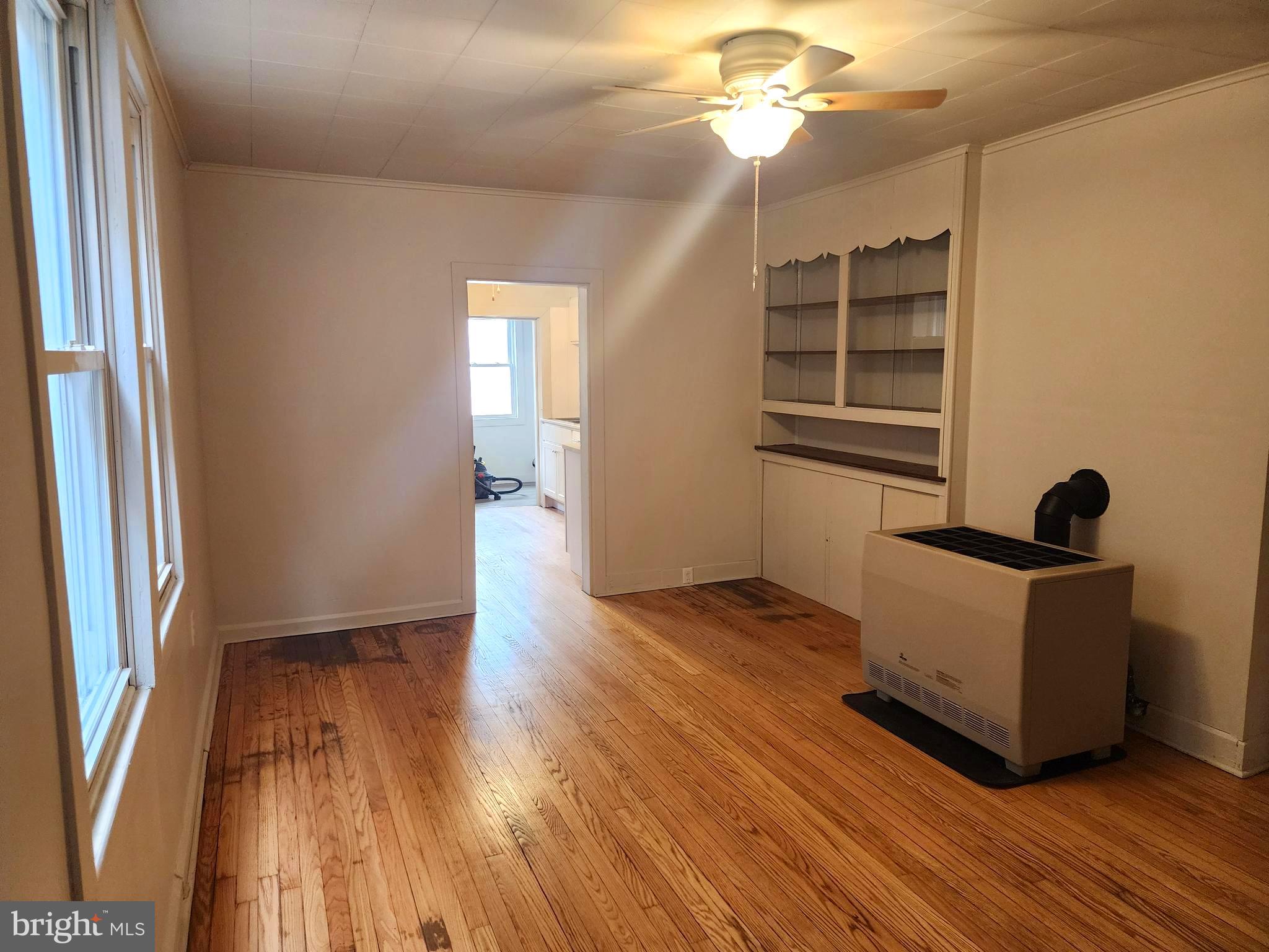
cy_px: 476
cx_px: 634
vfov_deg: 58.9
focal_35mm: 23
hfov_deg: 73.9
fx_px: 843
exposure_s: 1/120
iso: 500
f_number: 1.8
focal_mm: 6.4
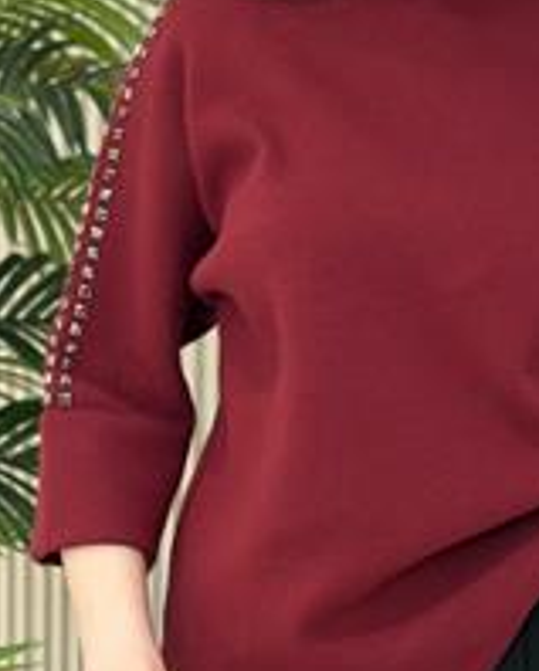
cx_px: 370
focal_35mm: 126
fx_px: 2507
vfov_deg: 15.2
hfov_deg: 12.3
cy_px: 293
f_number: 1.78
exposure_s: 1/100
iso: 64
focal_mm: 6.86
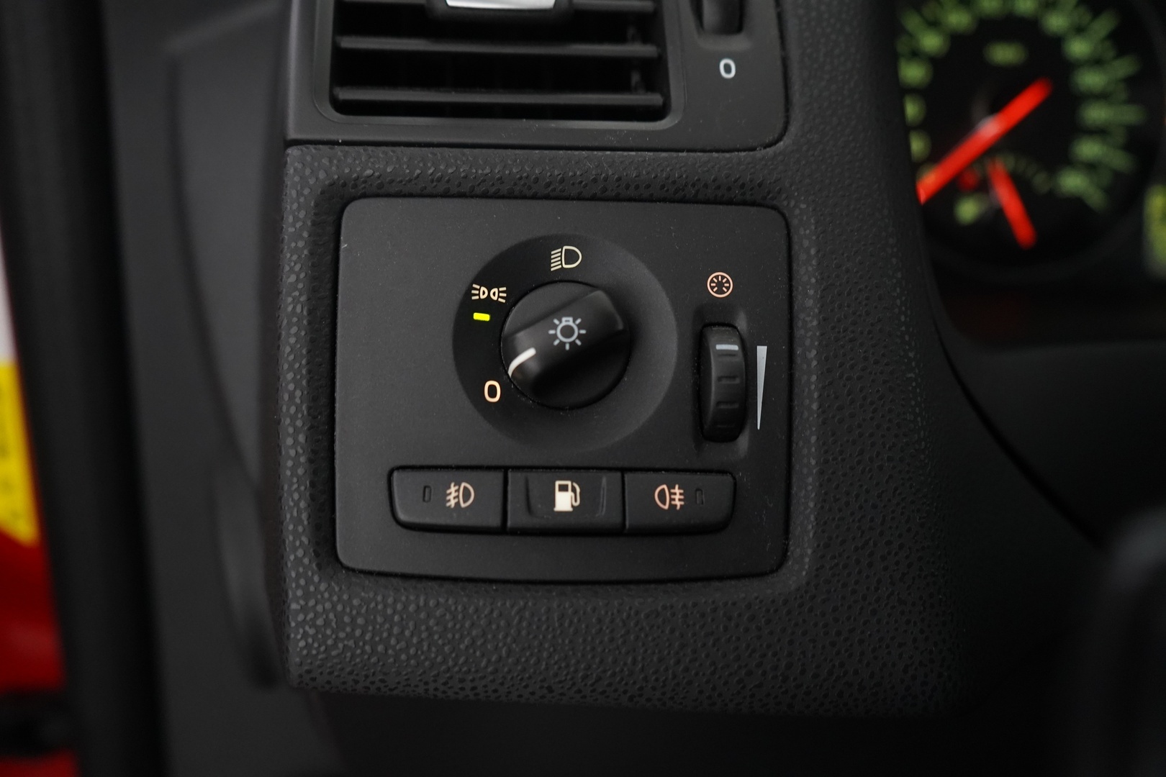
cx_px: 583
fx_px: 1004
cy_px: 388
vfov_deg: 42.3
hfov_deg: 60.3
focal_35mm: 31
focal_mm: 31
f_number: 4
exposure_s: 1/60
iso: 4000
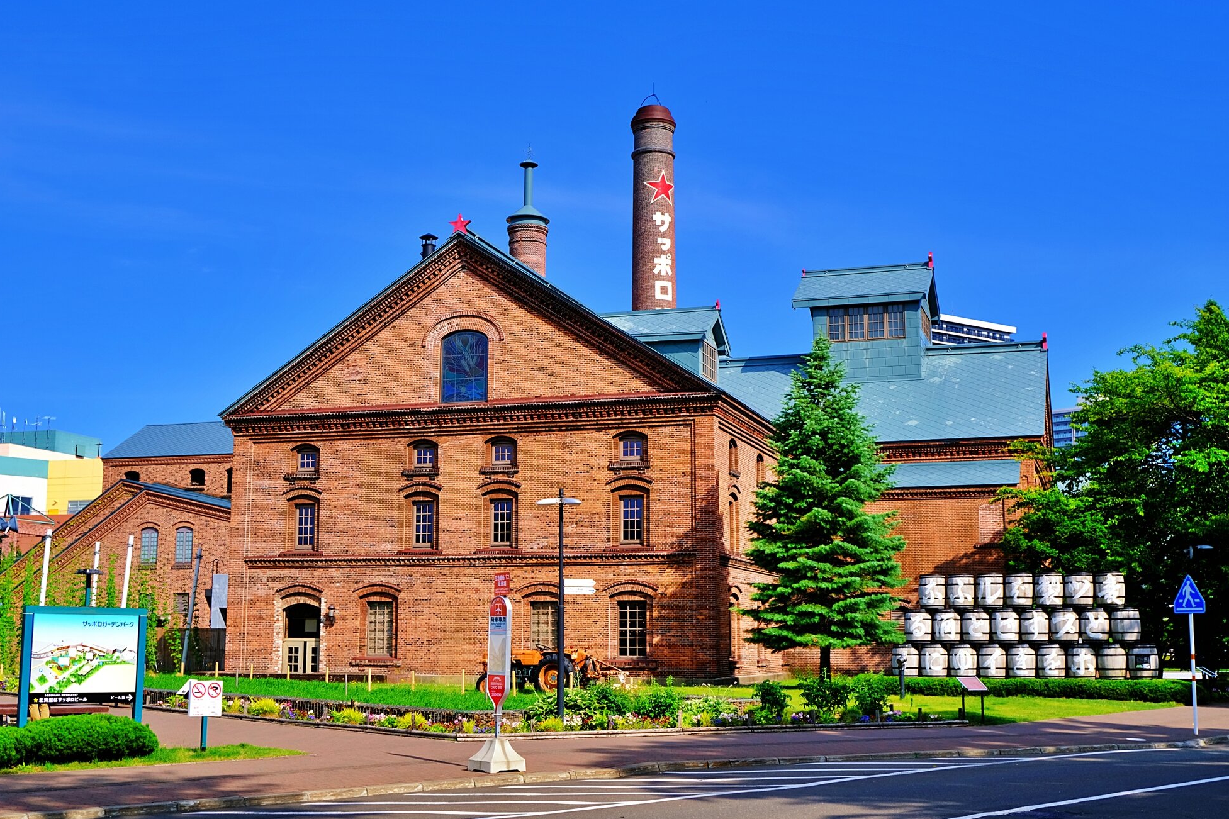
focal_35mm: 43
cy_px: 405
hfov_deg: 45.4
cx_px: 611
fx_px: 1468
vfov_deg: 31.2
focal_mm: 28
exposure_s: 1/170
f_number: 10
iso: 100
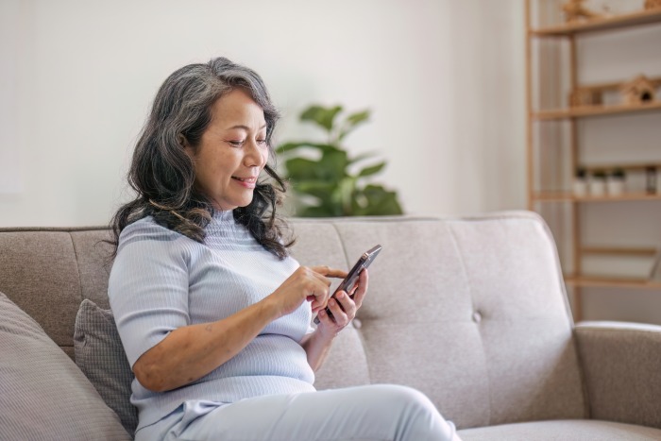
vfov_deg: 18.2
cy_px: 220
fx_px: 1377
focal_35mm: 75
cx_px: 330
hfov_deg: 27.0
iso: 125
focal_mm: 50
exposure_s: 1/150
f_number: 1.3
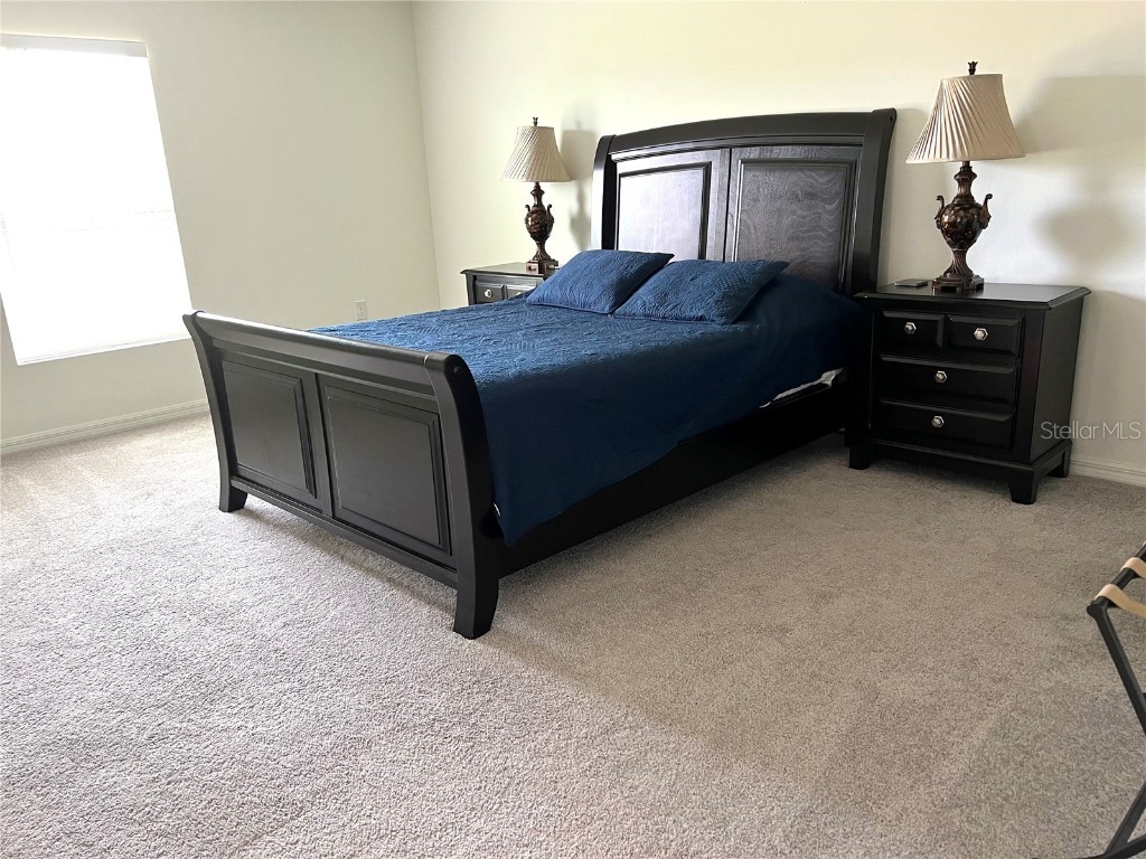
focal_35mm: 26
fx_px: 861
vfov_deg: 53.1
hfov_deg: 67.3
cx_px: 573
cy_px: 430
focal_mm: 5.7
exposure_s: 1/60
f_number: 1.5
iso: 200
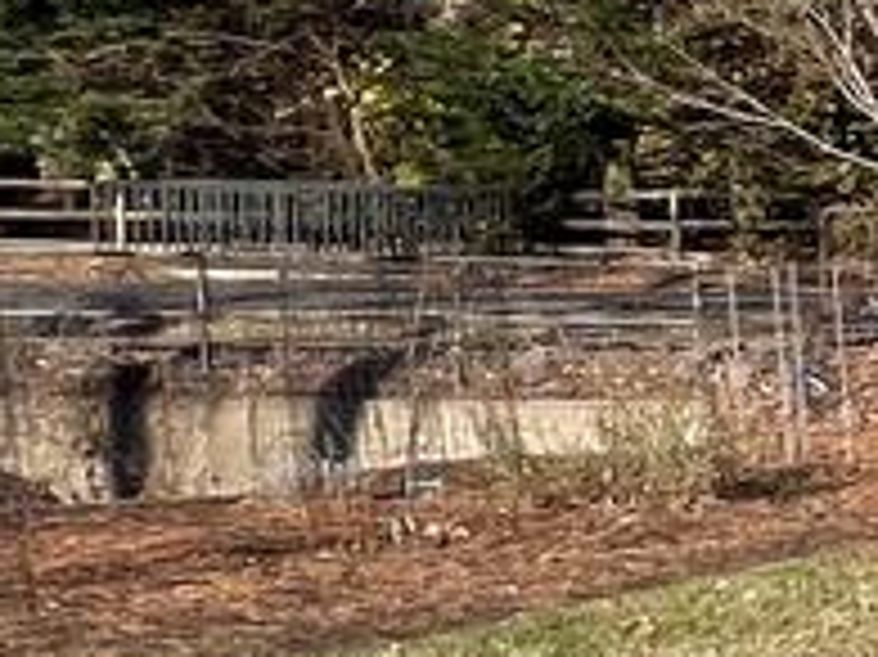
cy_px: 418
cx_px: 2611
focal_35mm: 96
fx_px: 2433
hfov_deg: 11.6
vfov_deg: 15.4
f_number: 1.8
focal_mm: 1.57
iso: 32
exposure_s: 1/1376
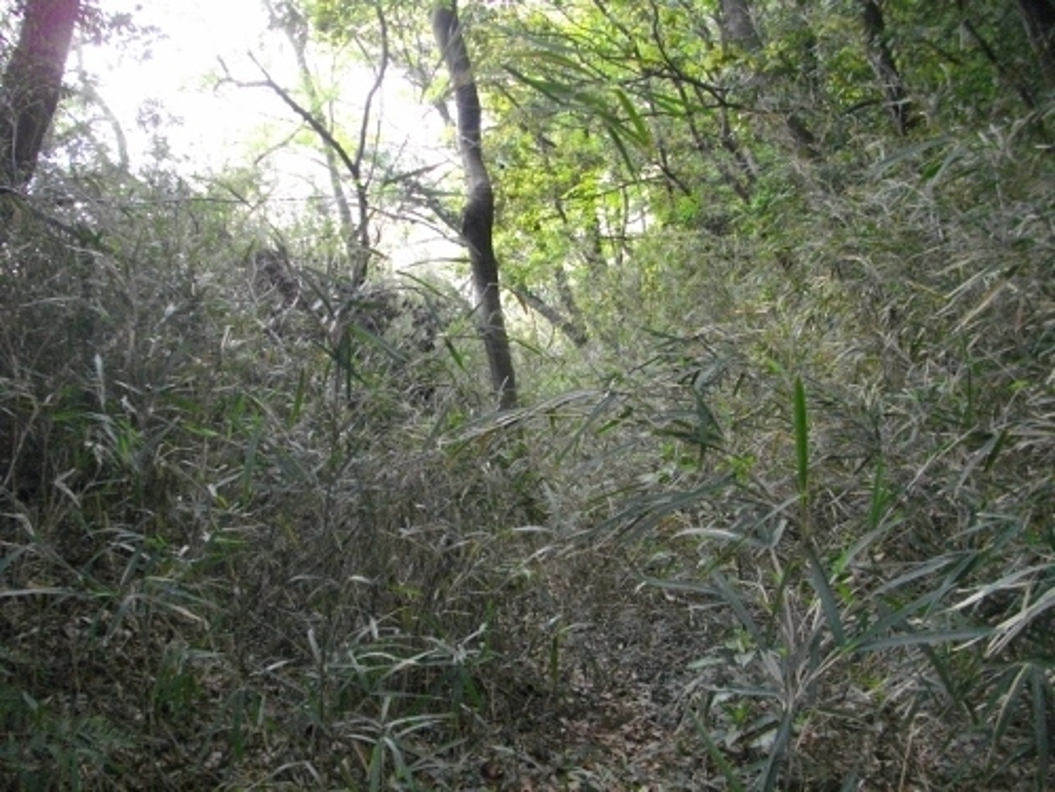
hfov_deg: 56.8
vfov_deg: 44.2
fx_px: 975
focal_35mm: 32
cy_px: 396
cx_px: 528
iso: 587
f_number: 2.9
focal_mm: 5.7
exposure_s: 1/100
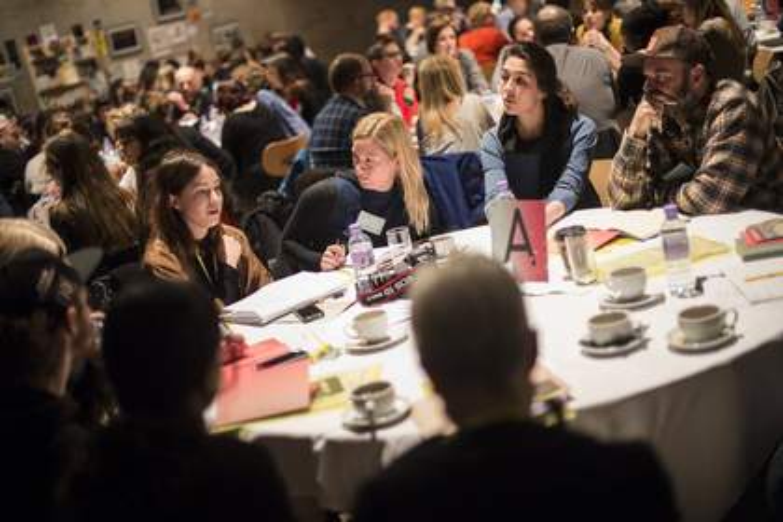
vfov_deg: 27.0
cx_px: 392
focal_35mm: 50
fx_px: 1087
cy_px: 261
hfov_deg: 39.6
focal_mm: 50
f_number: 1.6
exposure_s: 1/125
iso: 1600
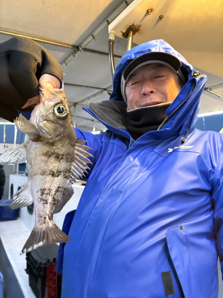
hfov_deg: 53.1
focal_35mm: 26
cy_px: 149
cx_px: 112
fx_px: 223
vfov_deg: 67.3
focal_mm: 5.96
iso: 800
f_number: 1.6
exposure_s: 1/30
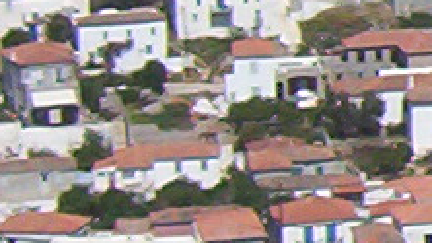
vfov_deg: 4.2
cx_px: 1294
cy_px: 8
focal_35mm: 289
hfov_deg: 6.8
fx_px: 3311
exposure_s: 1/1701
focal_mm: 5.54
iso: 100
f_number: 5.24
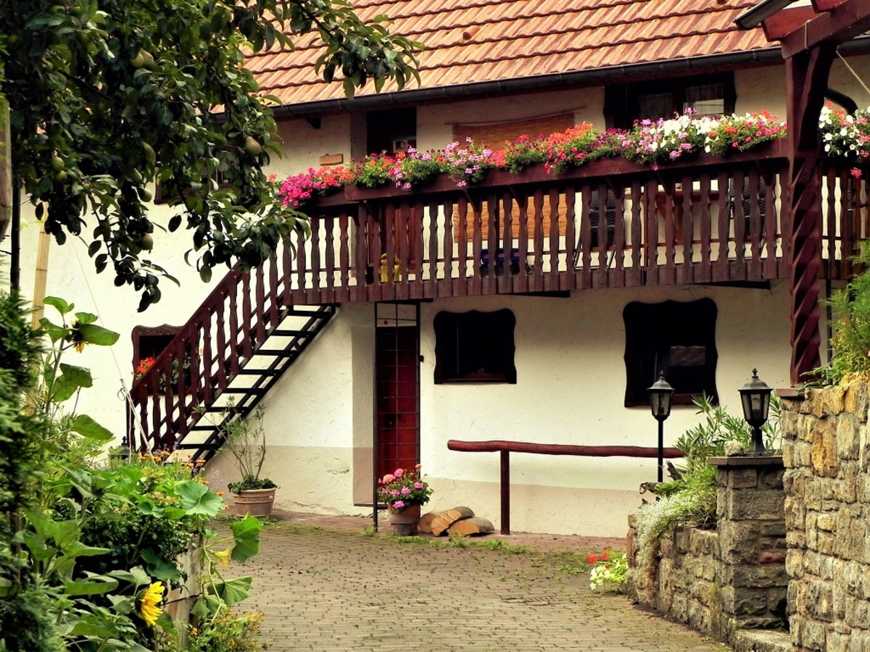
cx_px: 435
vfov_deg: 15.6
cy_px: 326
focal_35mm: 95
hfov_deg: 20.7
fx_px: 2388
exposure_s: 1/175
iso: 160
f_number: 5
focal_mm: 16.9
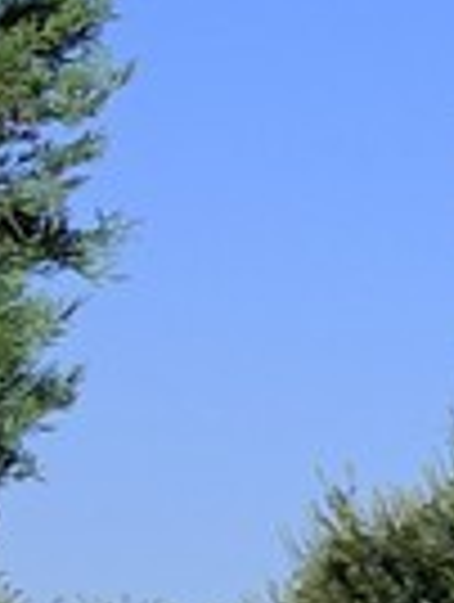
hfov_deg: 3.7
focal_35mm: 309
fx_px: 5386
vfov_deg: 6.2
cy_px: 1188
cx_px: 3178
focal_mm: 27
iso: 400
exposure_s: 1/200
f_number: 16
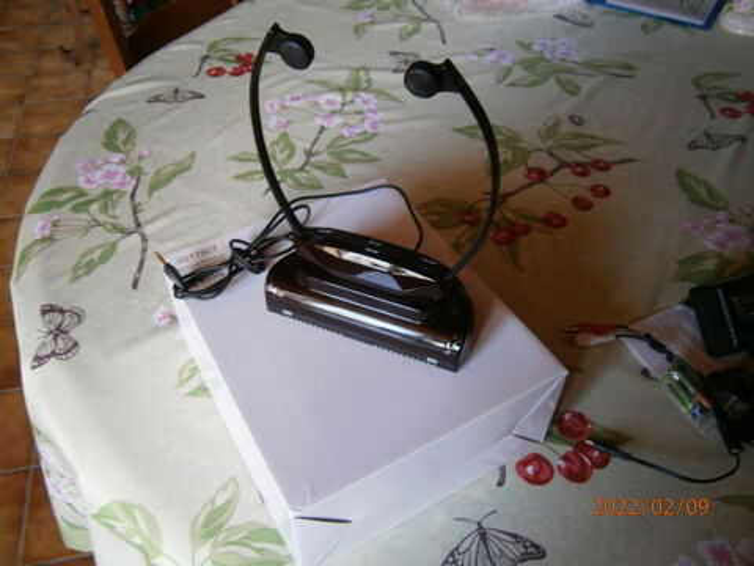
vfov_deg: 45.4
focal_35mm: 31
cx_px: 377
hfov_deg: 58.4
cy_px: 283
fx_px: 675
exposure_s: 1/10
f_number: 2.9
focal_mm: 5.5
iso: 125
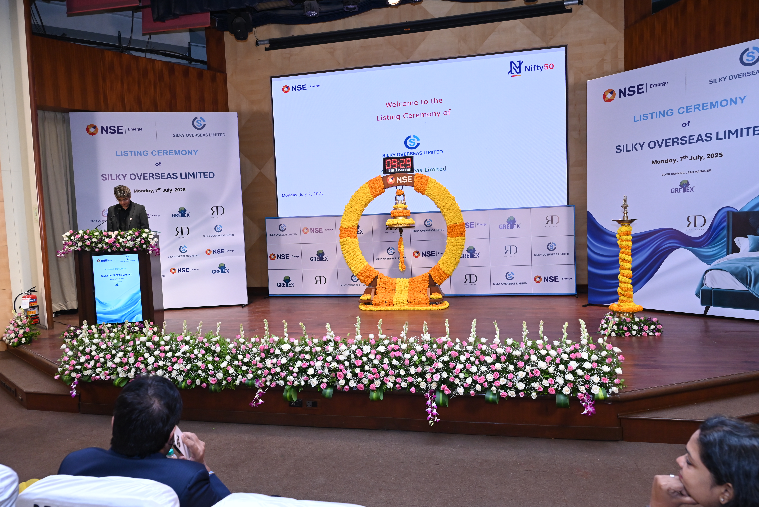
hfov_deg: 73.7
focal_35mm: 24
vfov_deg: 53.2
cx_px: 380
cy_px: 254
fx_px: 506
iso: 1600
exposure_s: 1/125
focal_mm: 24
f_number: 5.6
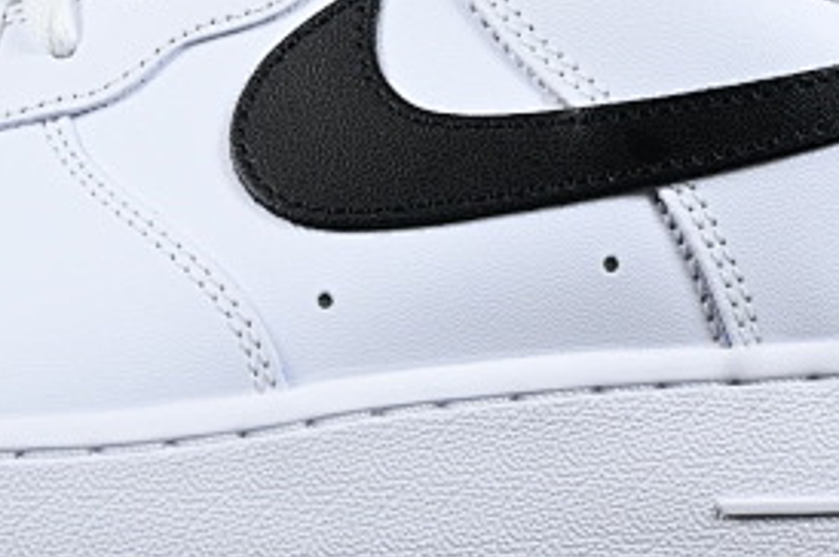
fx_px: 4283
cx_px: 242
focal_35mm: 184
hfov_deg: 11.2
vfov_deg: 7.4
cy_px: 72
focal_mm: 42
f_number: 5.6
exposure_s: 1/125
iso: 450
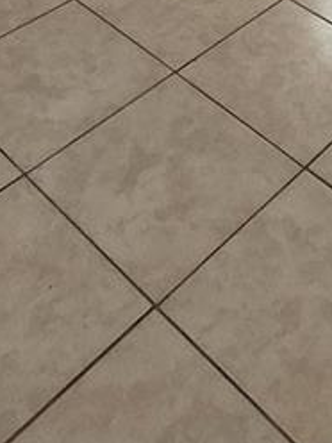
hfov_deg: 22.6
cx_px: 312
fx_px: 806
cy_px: -355
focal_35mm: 63
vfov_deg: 20.9
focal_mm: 1.74
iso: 320
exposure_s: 1/40
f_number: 2.2
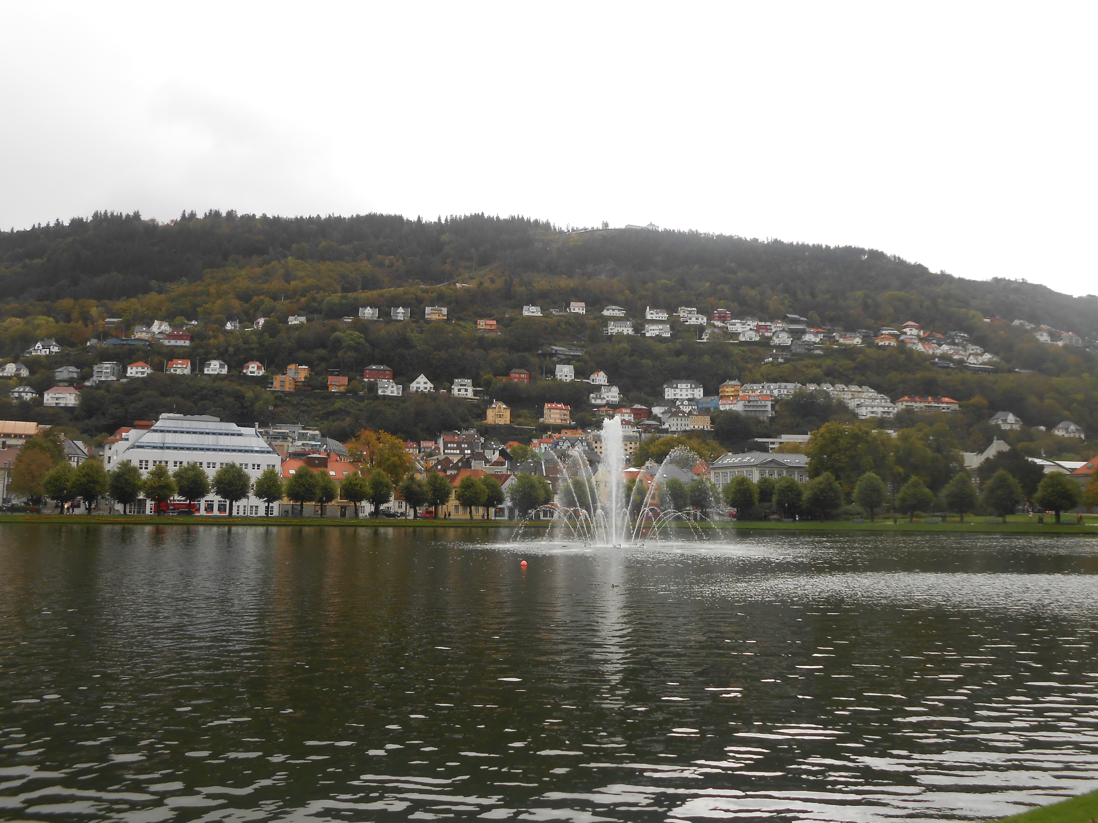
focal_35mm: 30
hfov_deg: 60.0
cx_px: 549
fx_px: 952
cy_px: 412
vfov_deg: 46.8
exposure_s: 1/100
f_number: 3.8
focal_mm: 5.3
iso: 80
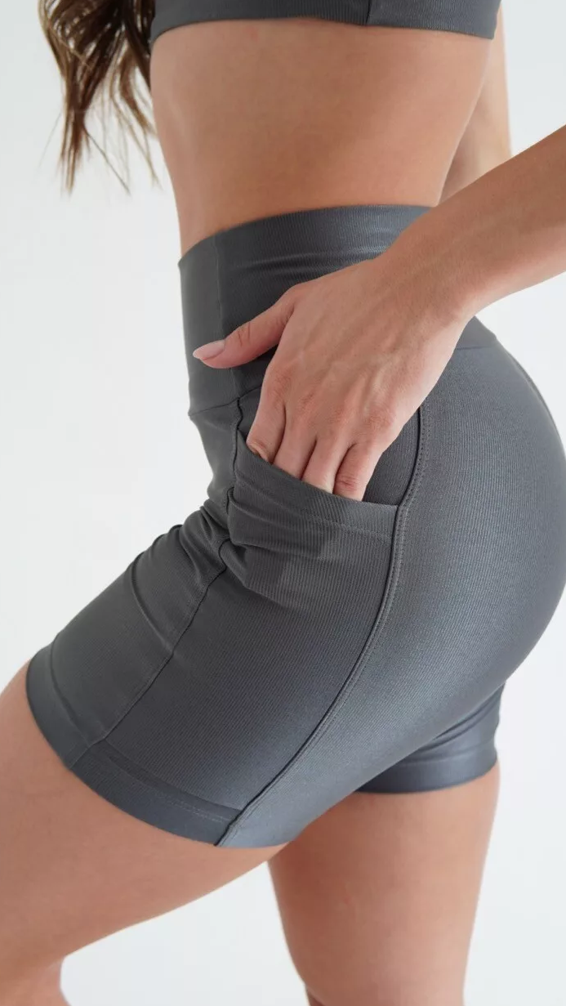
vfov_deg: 42.1
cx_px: 297
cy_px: 494
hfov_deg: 24.4
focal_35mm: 49
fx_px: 1307
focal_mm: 30
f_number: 4.5
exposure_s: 1/100
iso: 125
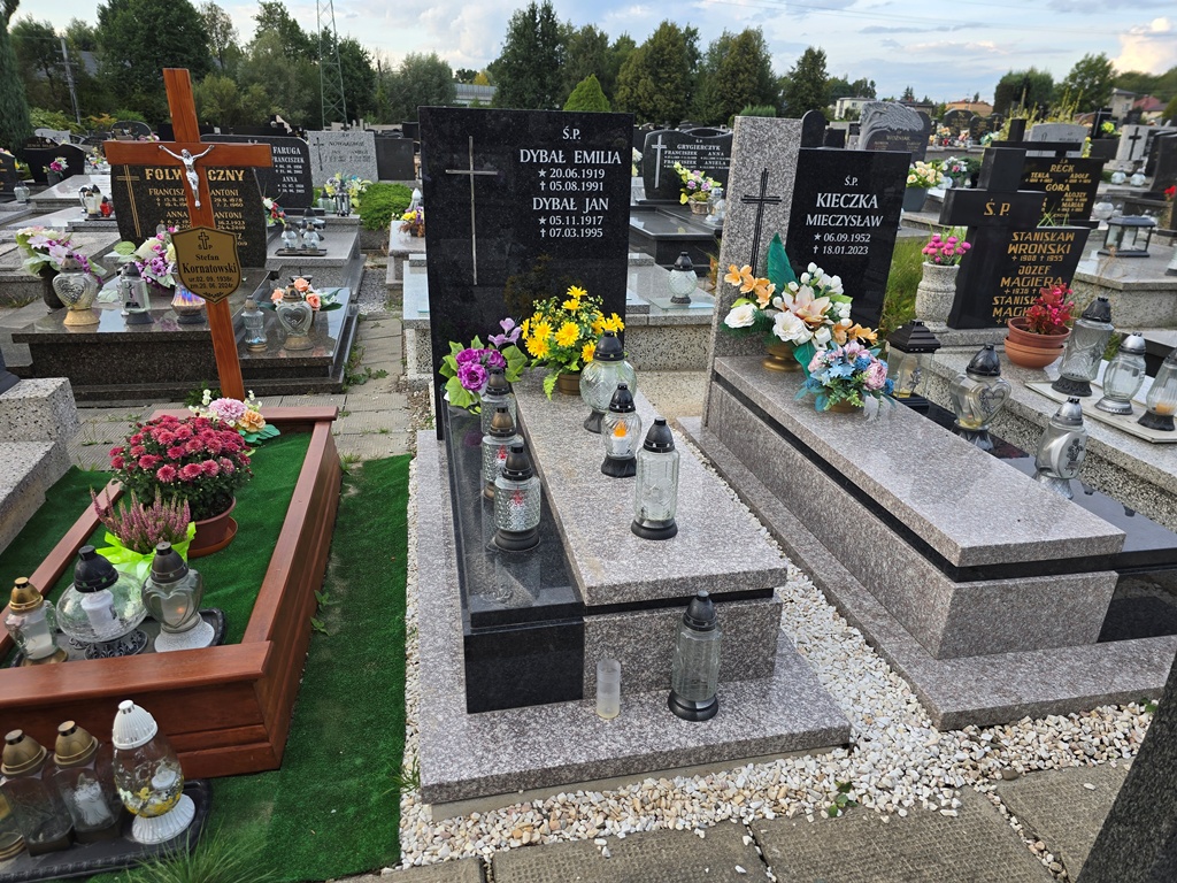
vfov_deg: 58.9
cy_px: 442
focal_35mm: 23
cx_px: 588
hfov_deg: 73.9
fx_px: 782
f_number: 1.7
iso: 12
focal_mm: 6.3
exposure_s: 1/120
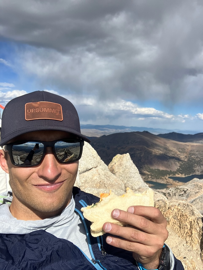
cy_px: 135
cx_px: 102
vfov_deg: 56.8
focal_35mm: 32
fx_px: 250
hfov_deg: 44.2
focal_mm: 2.87
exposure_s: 1/1353
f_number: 2.2
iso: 20
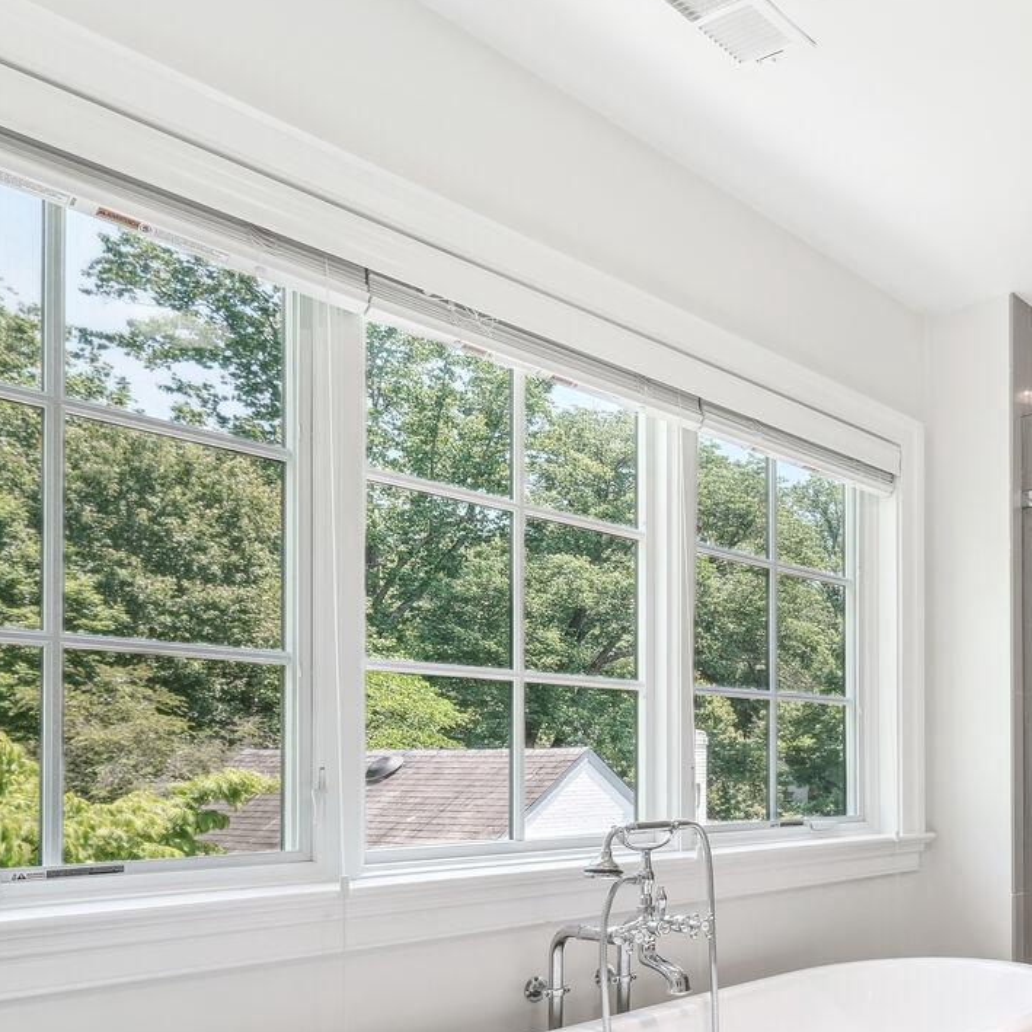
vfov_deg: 53.0
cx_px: 1067
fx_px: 978
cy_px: 782
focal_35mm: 29
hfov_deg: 45.4
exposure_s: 1/30
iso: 400
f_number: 8
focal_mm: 14
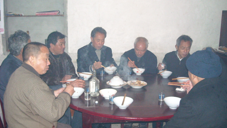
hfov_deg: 51.6
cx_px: 115
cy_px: 73
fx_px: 235
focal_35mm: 39
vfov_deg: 30.4
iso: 417
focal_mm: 5.7
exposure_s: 1/60
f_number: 2.8
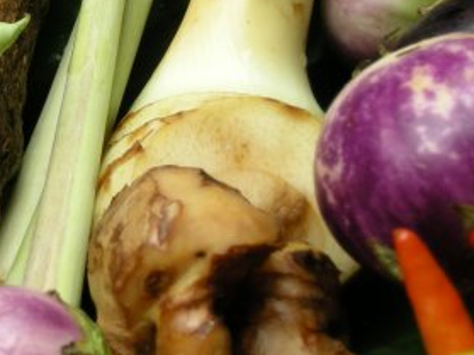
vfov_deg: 7.3
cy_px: 42
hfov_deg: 9.7
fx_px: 2792
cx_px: 37
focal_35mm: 204
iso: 64
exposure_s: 1/69.6
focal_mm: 18.6
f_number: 4.3
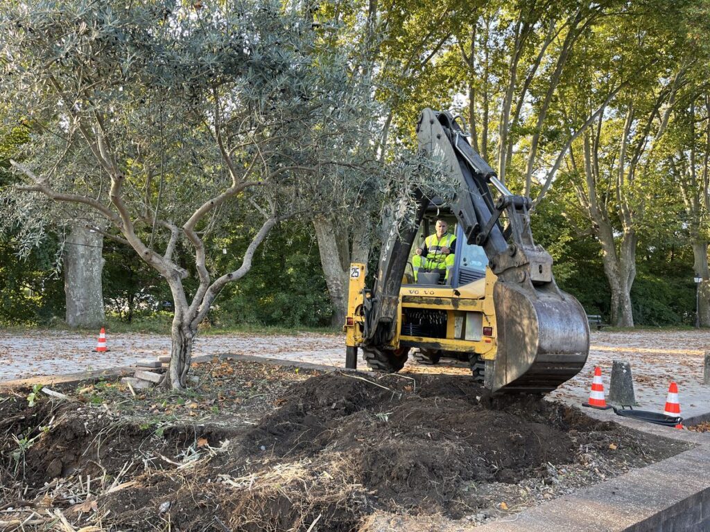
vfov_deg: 53.1
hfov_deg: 67.3
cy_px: 266
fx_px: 533
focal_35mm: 26
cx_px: 355
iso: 40
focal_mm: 5.1
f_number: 1.6
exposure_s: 1/165
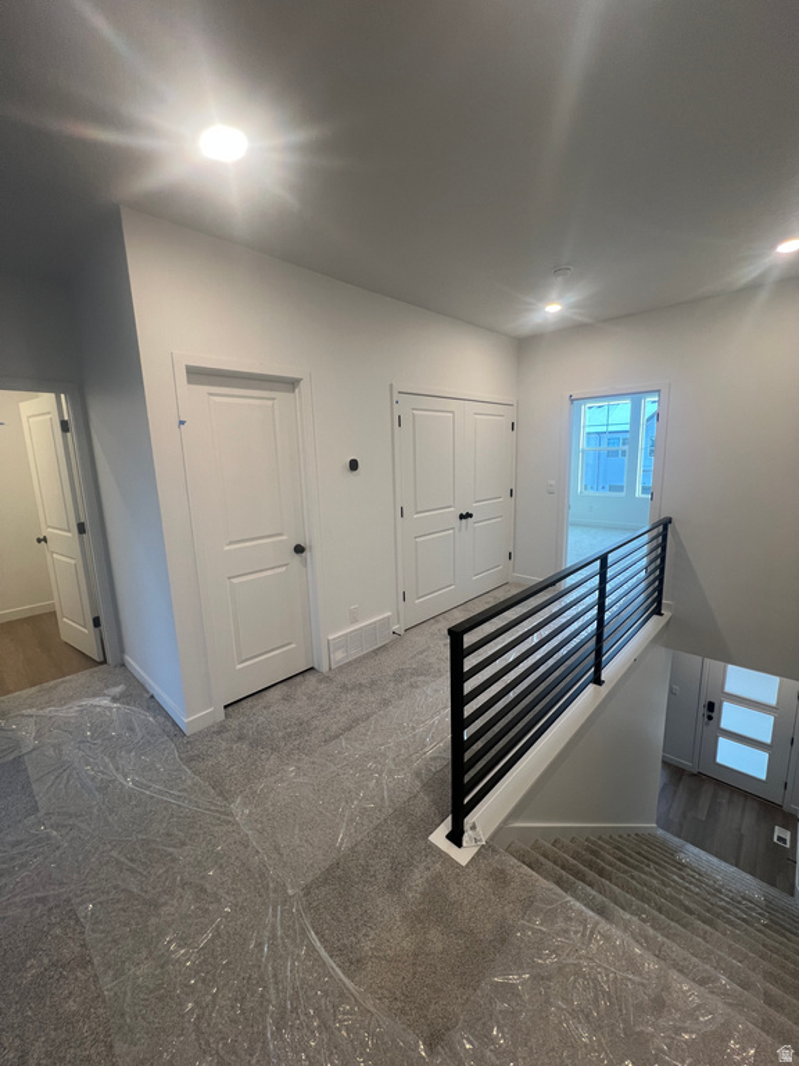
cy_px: 533
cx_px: 400
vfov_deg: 106.2
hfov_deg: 89.9
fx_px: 400
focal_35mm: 13
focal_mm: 1.57
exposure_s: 1/120
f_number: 1.8
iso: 160
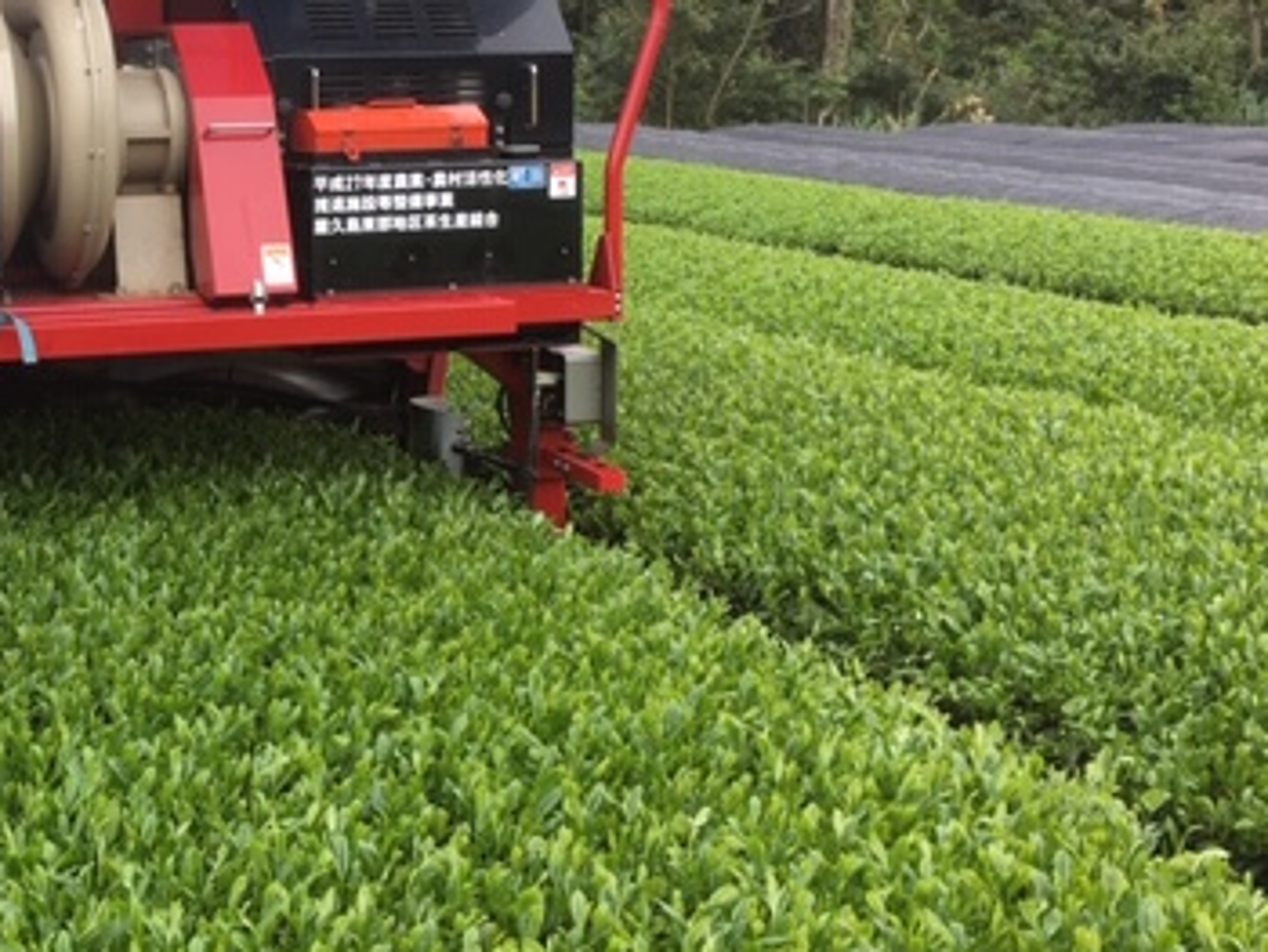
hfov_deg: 34.3
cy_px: 264
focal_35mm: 53
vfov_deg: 27.3
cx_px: 152
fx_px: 1943
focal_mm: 4.15
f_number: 2.2
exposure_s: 1/122
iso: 25
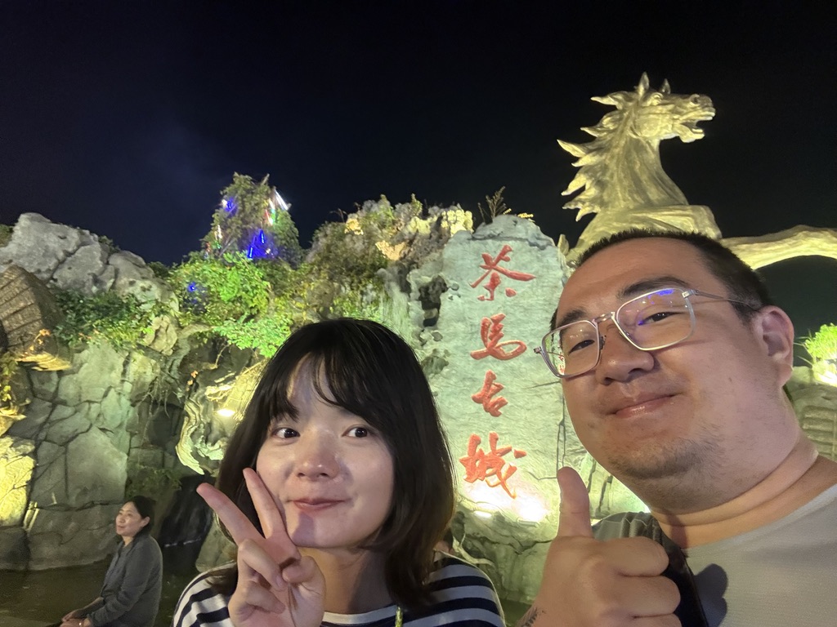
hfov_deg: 73.9
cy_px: 314
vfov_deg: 58.9
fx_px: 556
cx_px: 418
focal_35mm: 23
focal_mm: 2.69
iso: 640
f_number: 1.9
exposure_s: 1/25
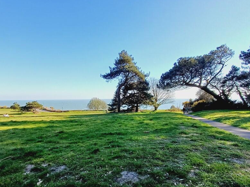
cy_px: 109
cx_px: 118
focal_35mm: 21
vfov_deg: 63.1
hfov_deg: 78.9
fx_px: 152
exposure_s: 1/754
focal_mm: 1.64
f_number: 2.2
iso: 40
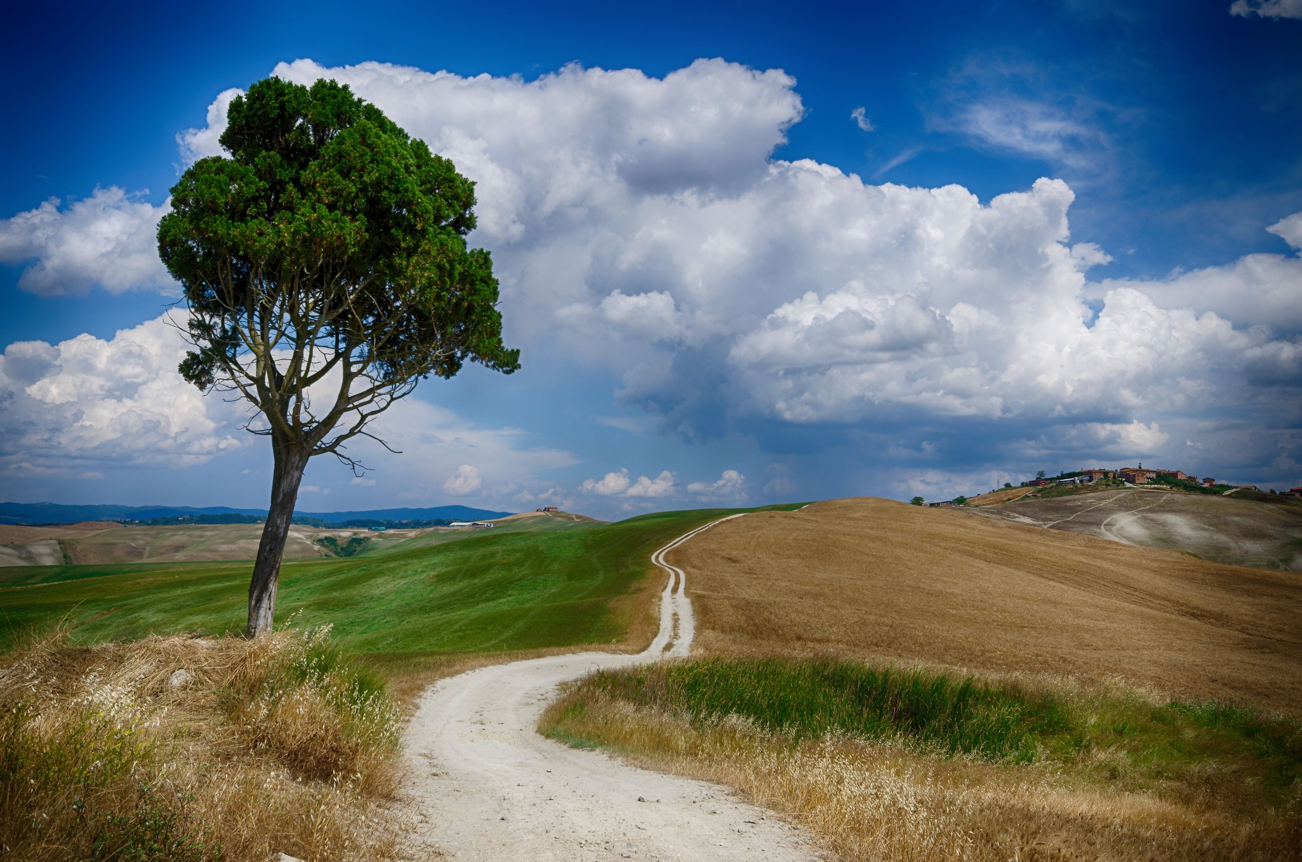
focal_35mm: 30
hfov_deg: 62.0
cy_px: 431
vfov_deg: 43.4
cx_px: 651
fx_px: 1083
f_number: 11
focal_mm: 20
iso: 100
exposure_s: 1/200
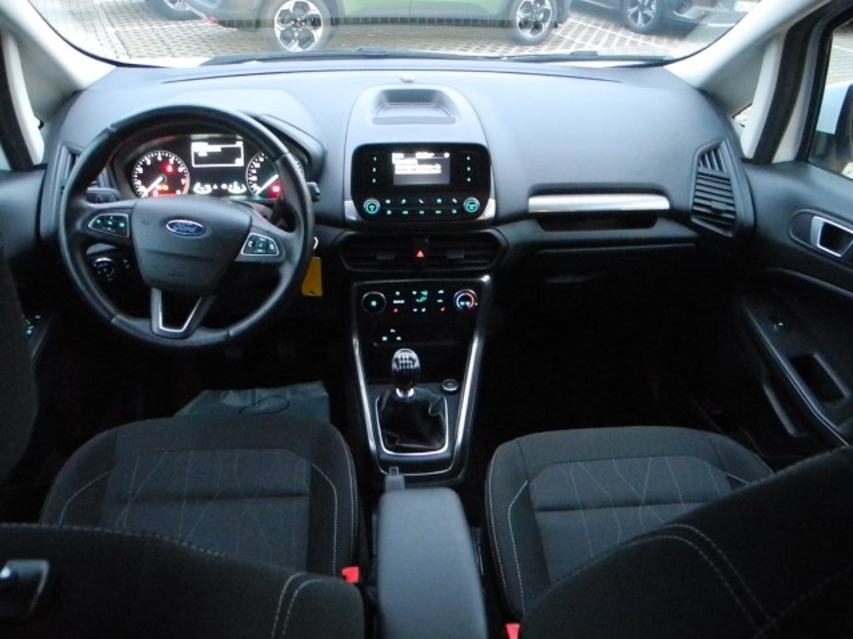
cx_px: 426
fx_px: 690
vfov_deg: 49.7
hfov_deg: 63.4
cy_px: 320
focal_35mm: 28
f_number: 2.8
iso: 3200
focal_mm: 6
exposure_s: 1/15
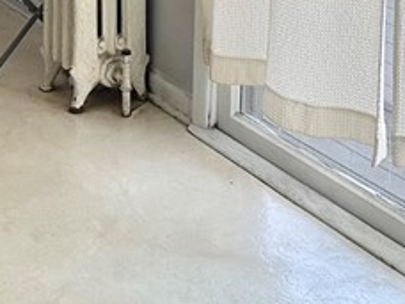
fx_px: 1264
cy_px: -133
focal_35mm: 108
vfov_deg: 13.1
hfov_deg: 18.0
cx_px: 48
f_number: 1.78
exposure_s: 1/121
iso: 160
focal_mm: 6.86
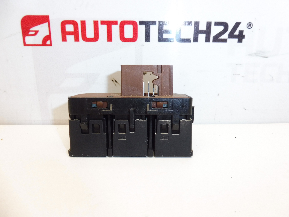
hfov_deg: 71.6
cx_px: 144
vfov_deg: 56.8
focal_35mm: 24
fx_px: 200
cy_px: 108
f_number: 4
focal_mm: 4.3
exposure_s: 1/60
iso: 200
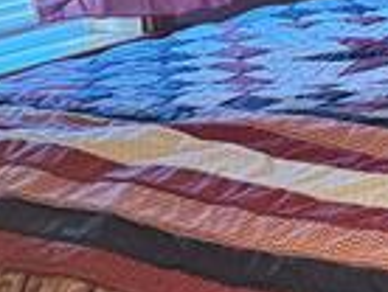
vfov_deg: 8.1
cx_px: 1057
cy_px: -219
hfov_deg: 9.4
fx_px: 1999
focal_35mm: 178
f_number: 1.78
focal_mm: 6.76
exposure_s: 1/60
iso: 800
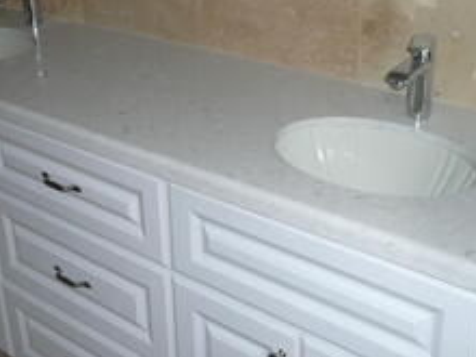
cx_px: 223
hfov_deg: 37.5
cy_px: 110
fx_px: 701
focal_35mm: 51
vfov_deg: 28.3
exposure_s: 1/30
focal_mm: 4.6
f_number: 3.3
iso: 125
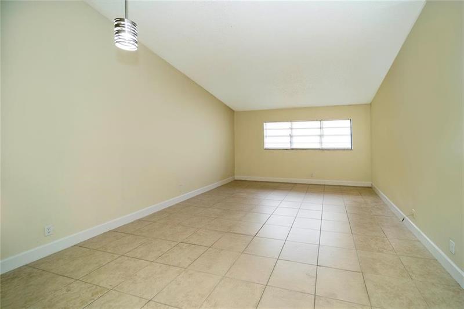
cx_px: 232
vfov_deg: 81.1
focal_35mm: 14
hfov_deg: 104.3
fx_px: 180
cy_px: 154
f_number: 5
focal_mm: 14
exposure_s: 1/60
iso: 1000
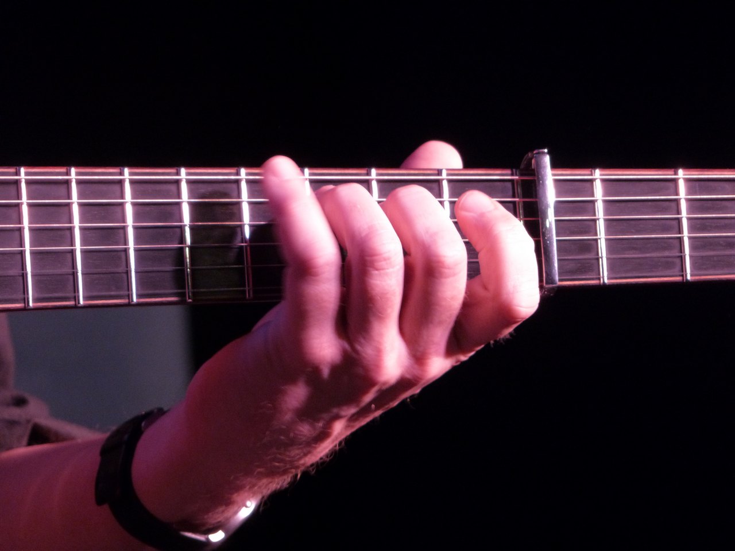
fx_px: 10638
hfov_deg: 4.0
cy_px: 276
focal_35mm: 501
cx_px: 368
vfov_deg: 3.0
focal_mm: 90.1
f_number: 2.8
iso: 400
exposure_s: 1/20
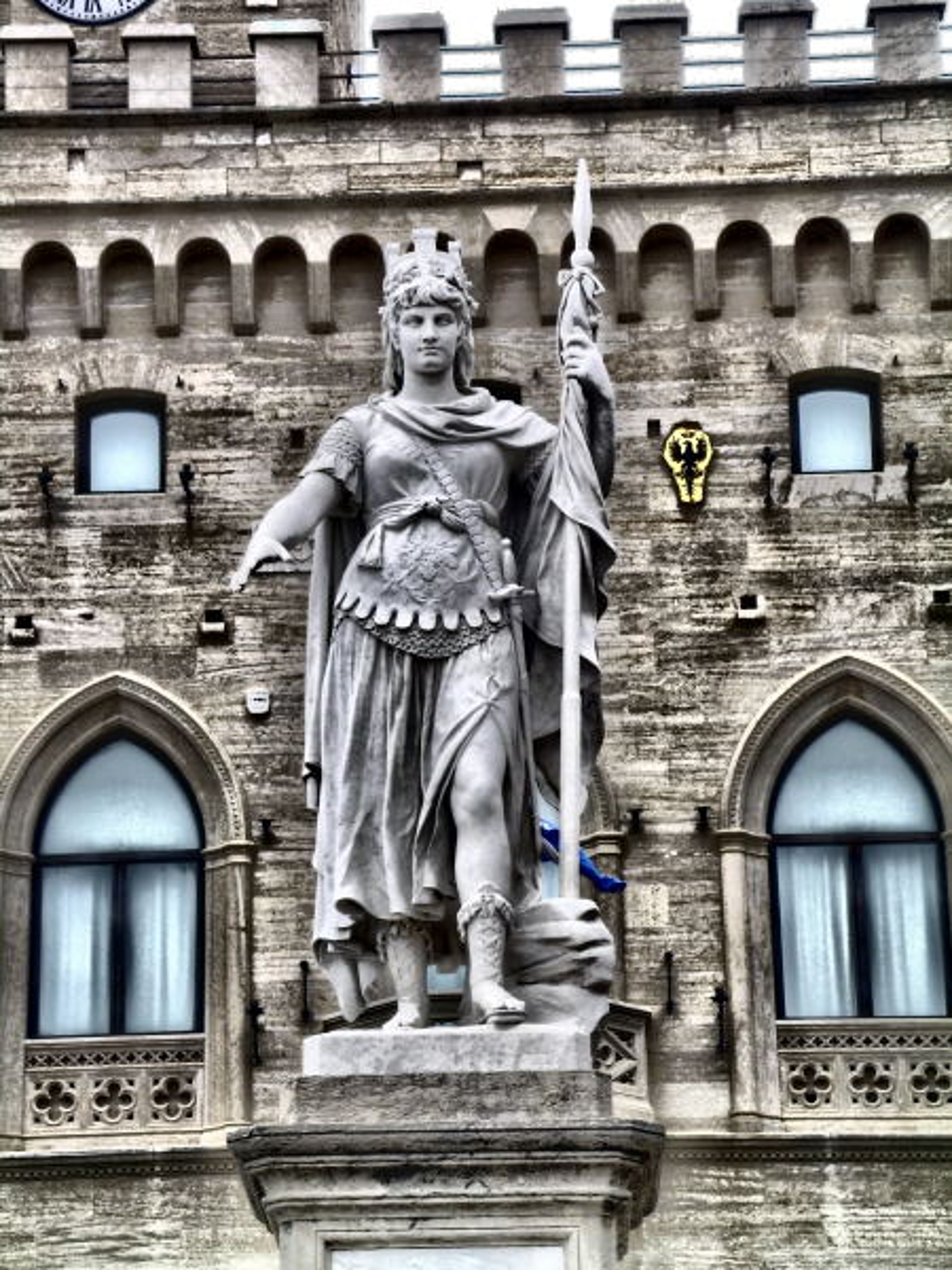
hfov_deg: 12.8
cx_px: 476
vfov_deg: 17.0
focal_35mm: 116
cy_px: 635
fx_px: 4254
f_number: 7.3
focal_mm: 24
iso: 50
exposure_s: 1/98.2
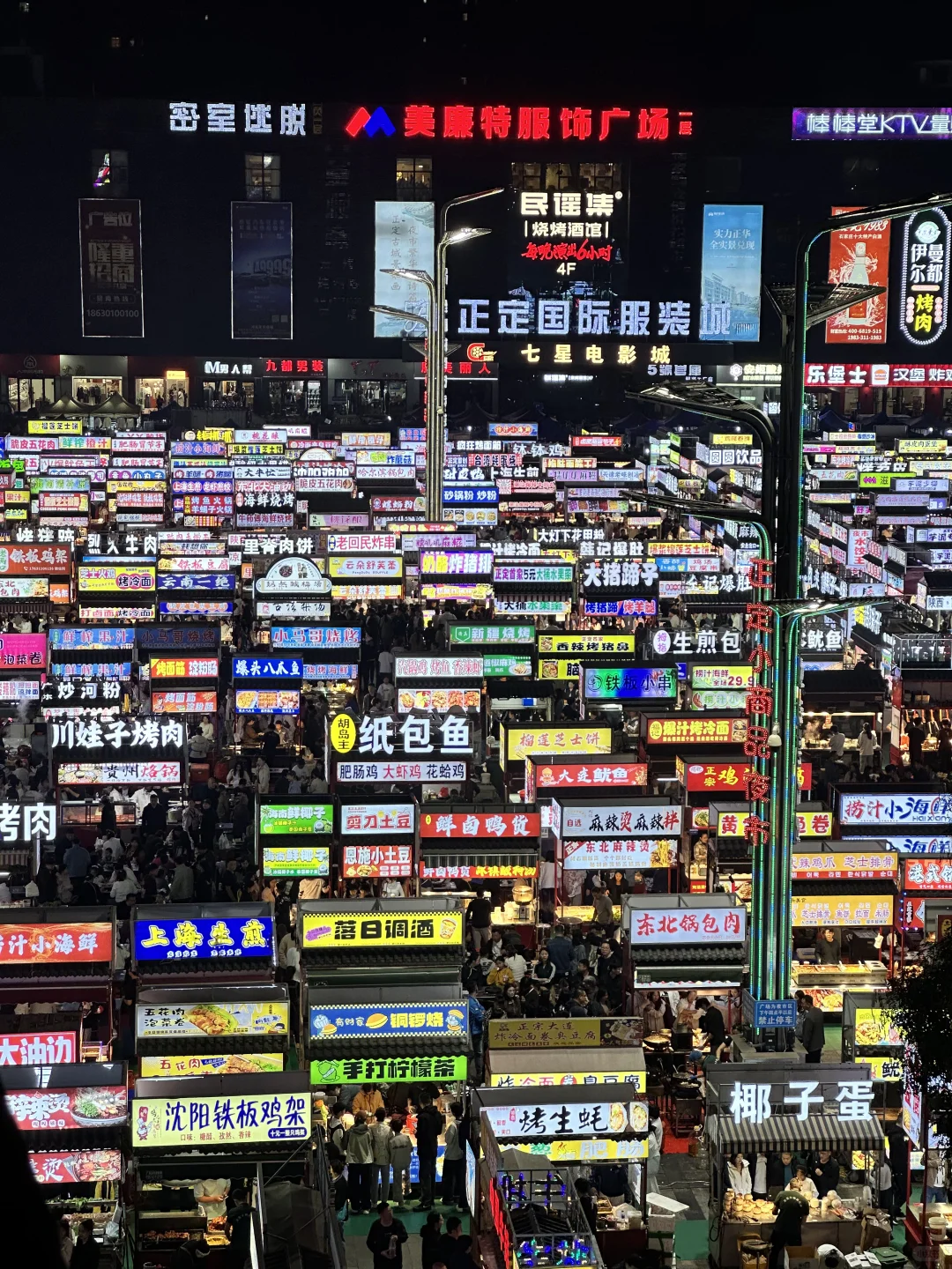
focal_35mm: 77
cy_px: 634
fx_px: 2824
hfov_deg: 19.1
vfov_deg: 25.3
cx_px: 476
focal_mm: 9
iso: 80
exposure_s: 1/100
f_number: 2.8
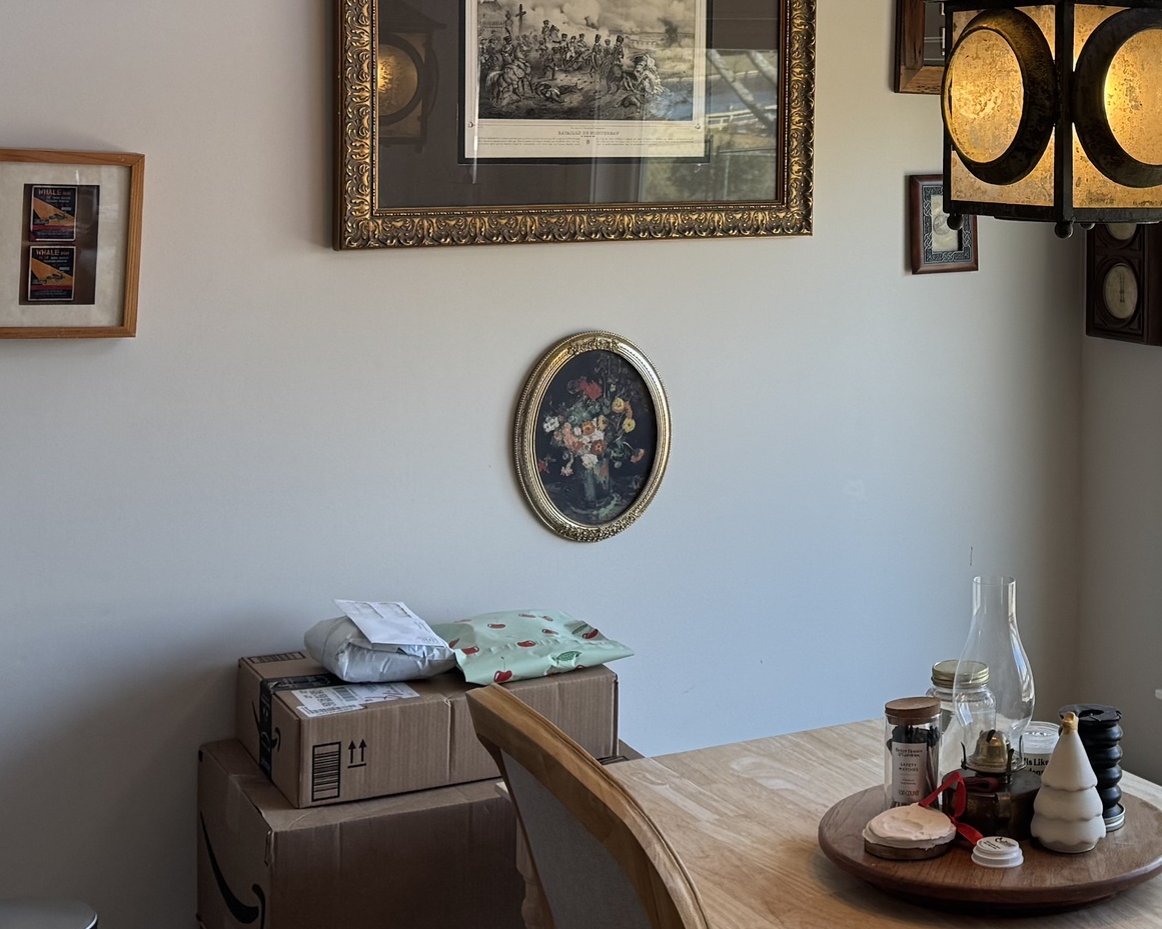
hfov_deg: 29.8
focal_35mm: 62
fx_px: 2132
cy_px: 172
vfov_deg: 24.2
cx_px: 928
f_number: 1.78
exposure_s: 1/111
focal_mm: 6.76
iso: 80
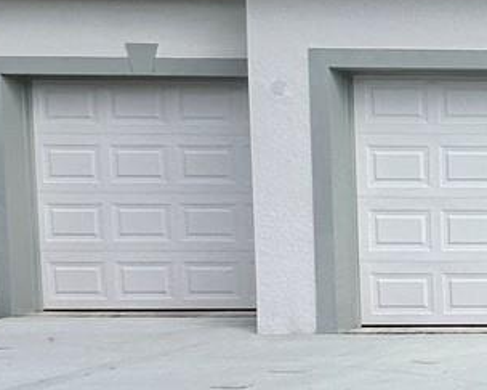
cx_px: 1030
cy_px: 226
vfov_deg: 21.2
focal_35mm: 72
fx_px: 1037
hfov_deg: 17.2
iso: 50
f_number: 2.2
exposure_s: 1/2132
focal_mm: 2.22
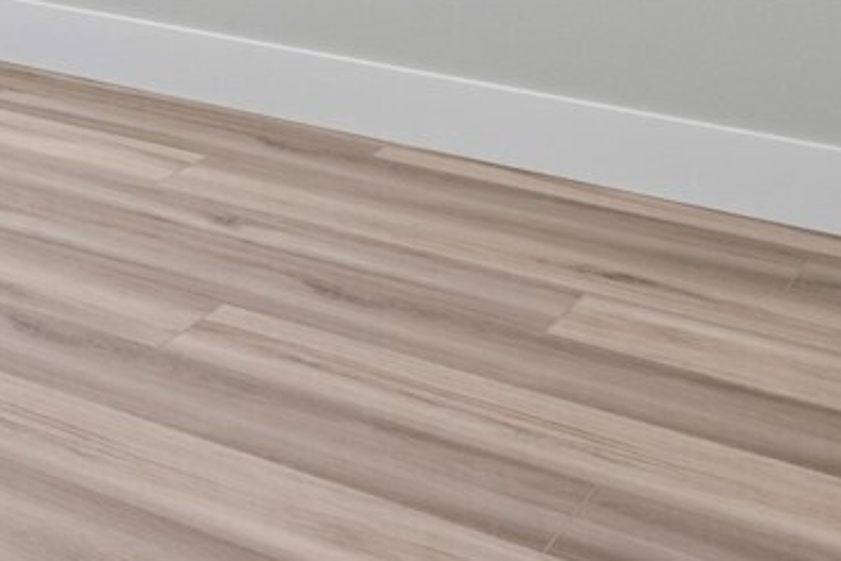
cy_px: -437
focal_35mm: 80
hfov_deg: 19.3
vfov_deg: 14.9
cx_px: -663
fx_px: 1876
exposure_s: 1/60
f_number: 8
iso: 400
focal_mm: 17.5
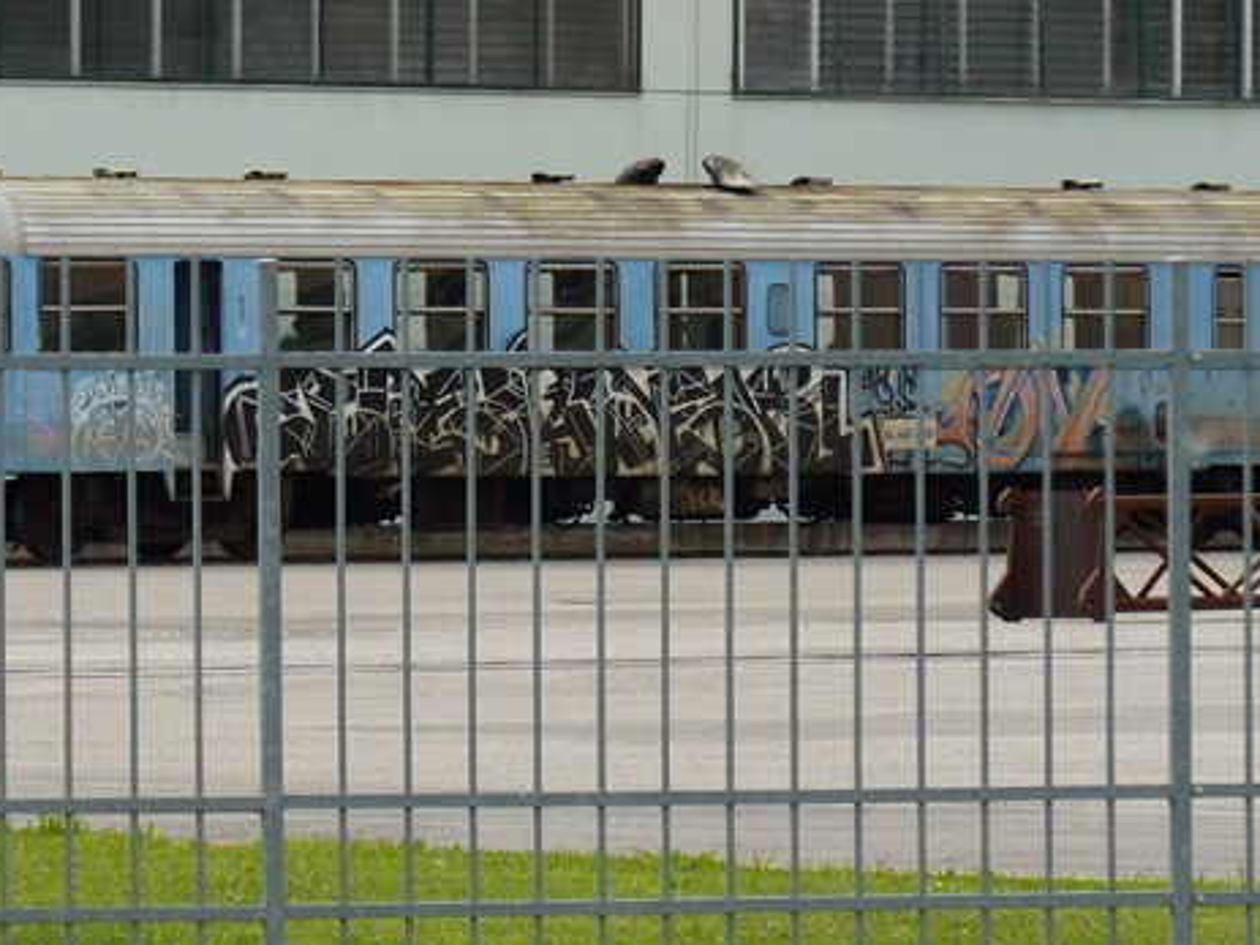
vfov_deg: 3.8
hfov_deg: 5.1
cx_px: 550
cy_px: 229
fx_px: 14156
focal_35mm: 389
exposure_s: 1/320
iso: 80
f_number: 4.6
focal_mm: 37
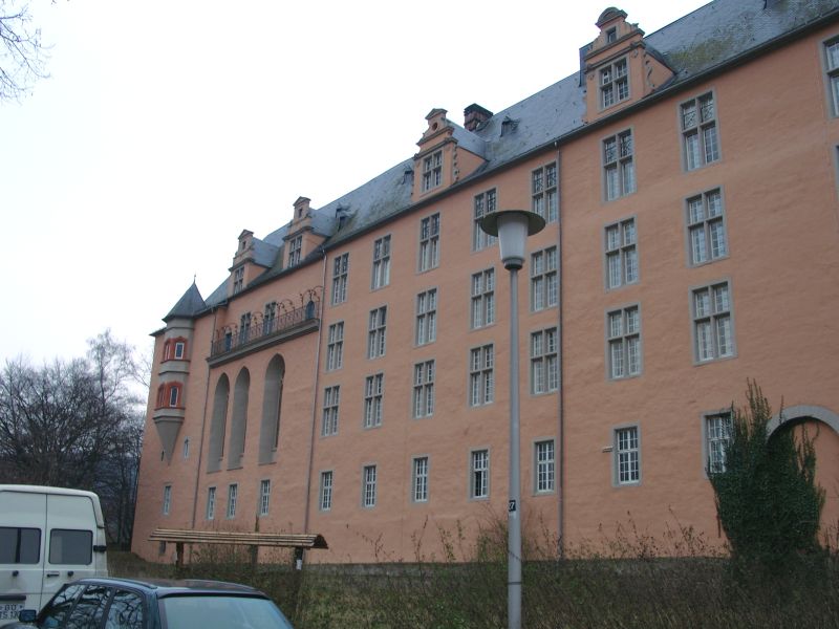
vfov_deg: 41.8
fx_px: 824
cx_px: 420
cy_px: 314
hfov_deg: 54.0
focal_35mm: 34
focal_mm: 7.13
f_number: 5.6
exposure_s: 1/13.2
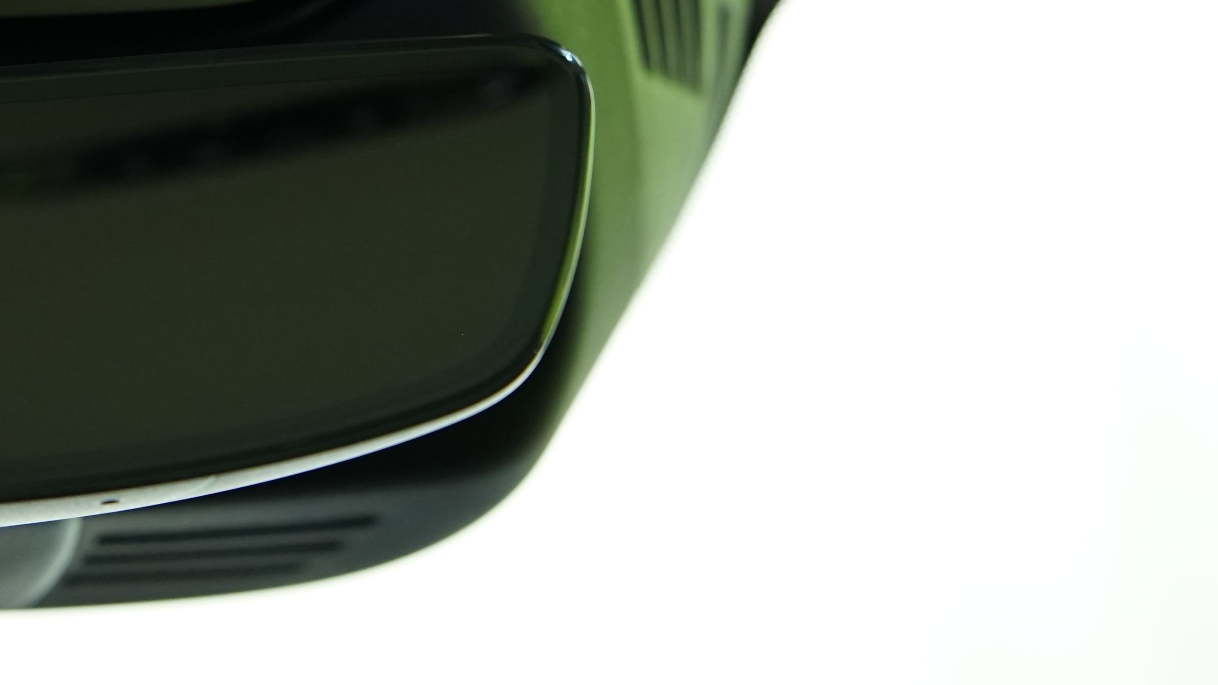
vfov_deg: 11.4
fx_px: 3359
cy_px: -143
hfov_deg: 20.1
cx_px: 64
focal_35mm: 104
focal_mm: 43
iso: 1250
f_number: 2.8
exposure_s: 1/40
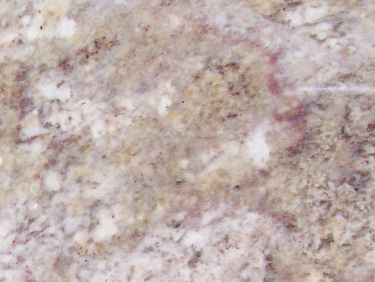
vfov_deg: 15.8
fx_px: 975
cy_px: 331
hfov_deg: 20.9
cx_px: -17
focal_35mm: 90
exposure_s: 1/20
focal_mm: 5.6
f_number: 2.8
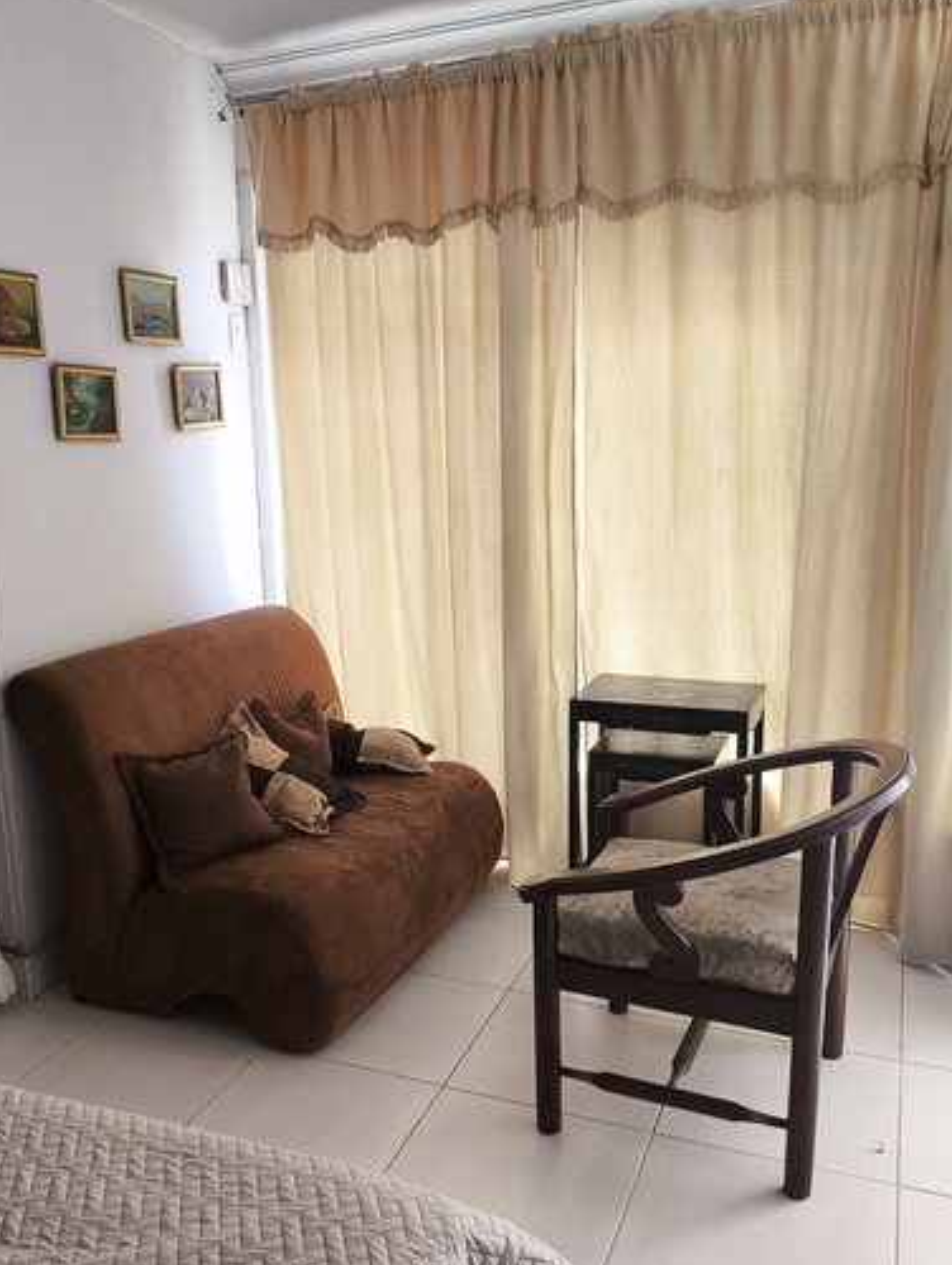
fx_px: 1098
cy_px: 701
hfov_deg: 46.7
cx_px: 394
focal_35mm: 30
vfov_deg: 59.8
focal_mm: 4.71
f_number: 1.7
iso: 160
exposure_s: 1/60
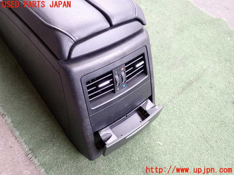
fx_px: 203
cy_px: 88
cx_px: 117
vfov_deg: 46.8
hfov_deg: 60.0
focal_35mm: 30
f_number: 2.3
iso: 200
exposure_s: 1/80
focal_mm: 5.4
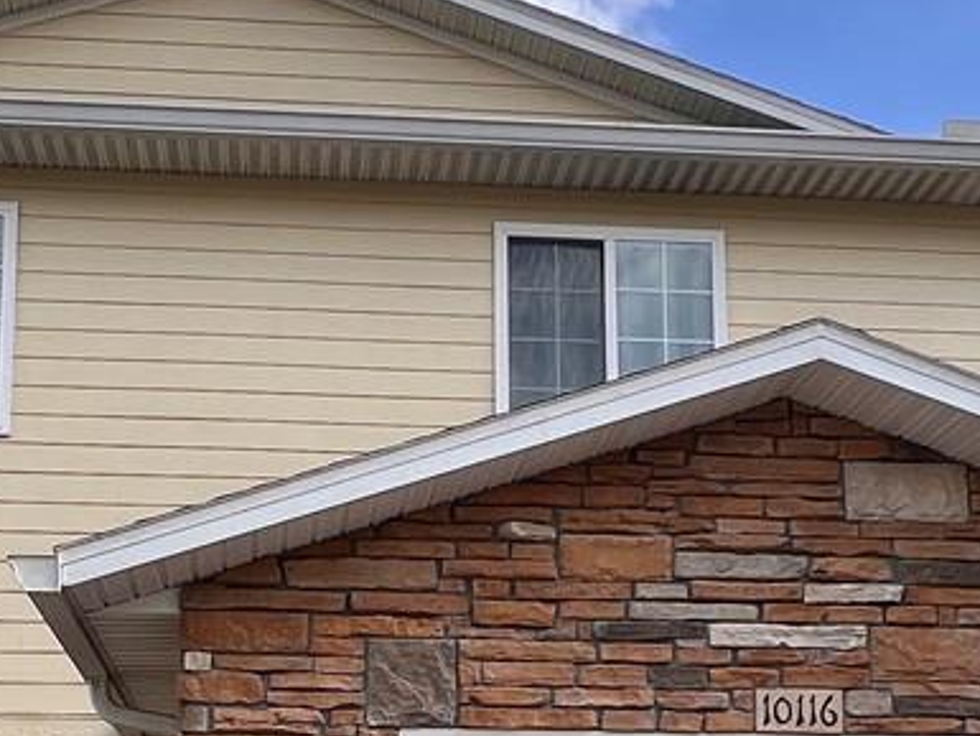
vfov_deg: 25.4
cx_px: 430
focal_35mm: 54
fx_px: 1529
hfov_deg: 35.5
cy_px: 772
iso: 32
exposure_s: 1/513
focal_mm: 1.57
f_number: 1.8
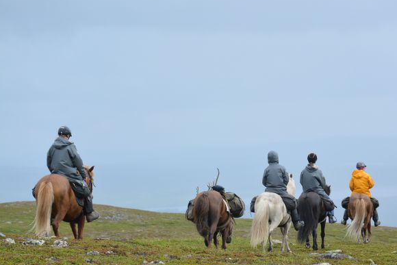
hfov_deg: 9.5
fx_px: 2382
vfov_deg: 6.4
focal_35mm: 216
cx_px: 234
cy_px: 150
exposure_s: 1/640
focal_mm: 66.4
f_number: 4.5
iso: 160
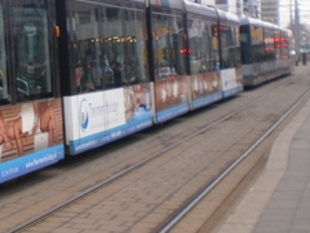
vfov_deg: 15.3
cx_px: -61
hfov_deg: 19.3
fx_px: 860
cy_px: 40
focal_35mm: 96
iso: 100
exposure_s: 1/60
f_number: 3.1
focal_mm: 6.3
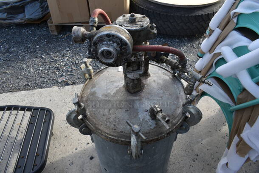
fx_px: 194
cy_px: 86
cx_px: 130
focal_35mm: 27
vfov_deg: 48.0
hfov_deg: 67.3
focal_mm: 18
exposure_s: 1/50
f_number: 9
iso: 100
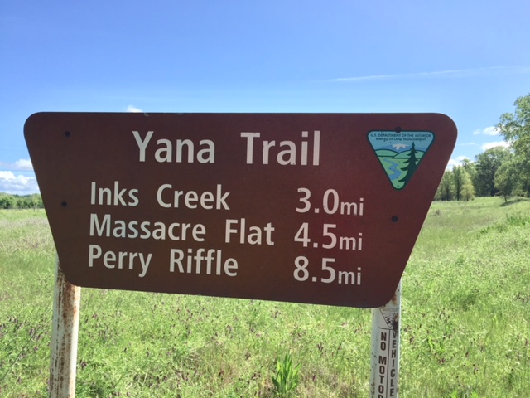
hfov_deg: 61.7
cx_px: 265
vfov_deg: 48.2
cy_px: 199
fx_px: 444
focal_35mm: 29
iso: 32
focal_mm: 4.15
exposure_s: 1/1980
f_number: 2.2
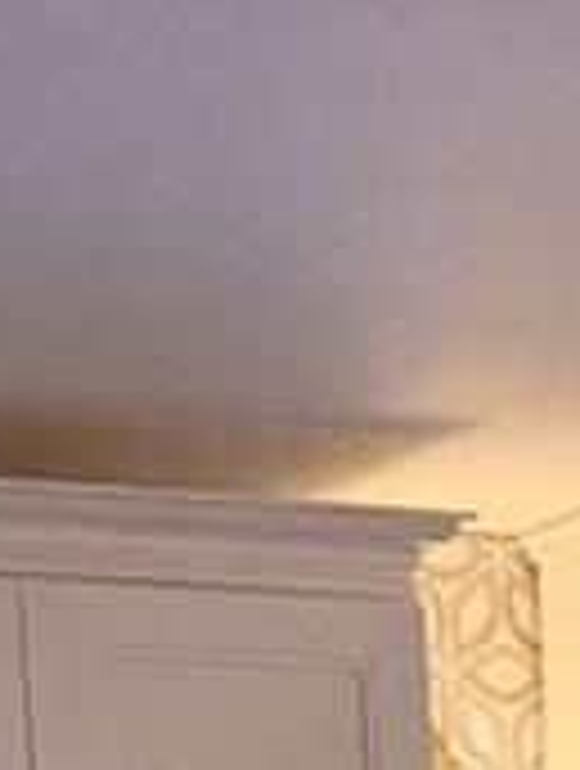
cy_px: 1761
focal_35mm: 168
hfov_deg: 8.3
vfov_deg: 10.4
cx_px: 1241
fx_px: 3739
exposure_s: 1/120
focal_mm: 6.76
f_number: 1.78
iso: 250
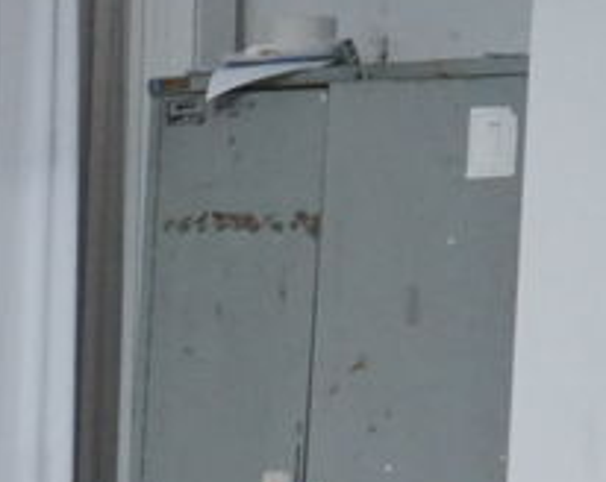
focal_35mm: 278
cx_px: -1400
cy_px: 1124
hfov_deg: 6.2
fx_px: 4980
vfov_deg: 5.4
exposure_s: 1/80
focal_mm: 29
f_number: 4.5
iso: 2000
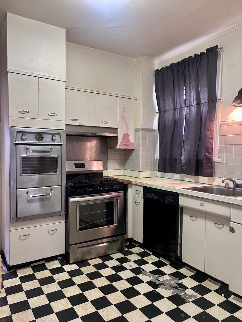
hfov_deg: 53.1
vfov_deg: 67.3
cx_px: 121
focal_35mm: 26
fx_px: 242
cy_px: 161
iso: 320
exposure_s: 1/60
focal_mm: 5.7
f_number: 1.5
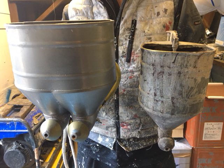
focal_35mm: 29
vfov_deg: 48.2
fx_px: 188
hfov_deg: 61.7
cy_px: 84
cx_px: 112
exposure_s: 1/30
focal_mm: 4.15
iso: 125
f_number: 2.2
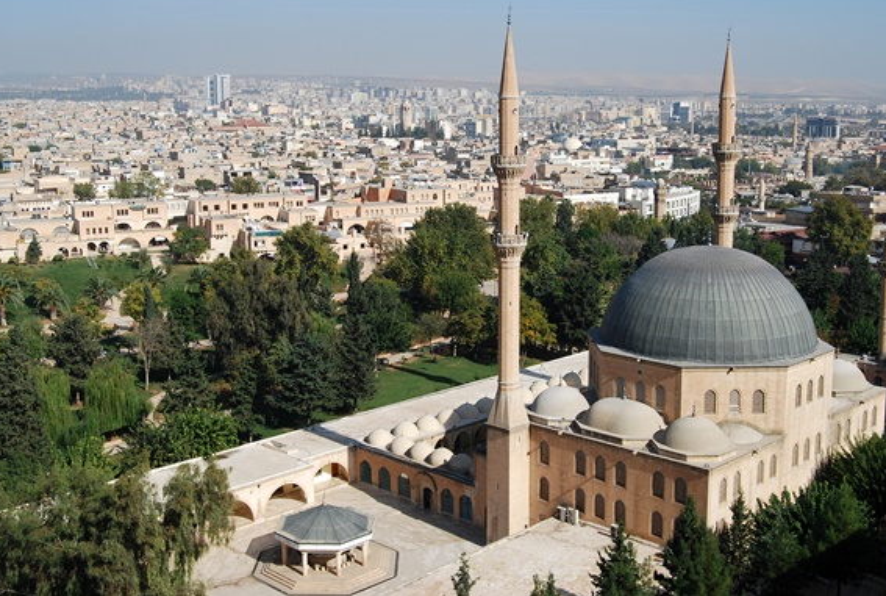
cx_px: 450
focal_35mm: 44
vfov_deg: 30.6
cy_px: 263
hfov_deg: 44.4
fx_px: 1085
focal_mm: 26
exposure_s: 1/250
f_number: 10
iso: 140
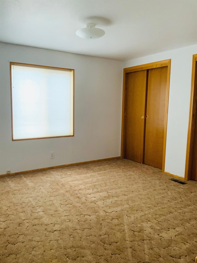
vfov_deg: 61.7
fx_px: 220
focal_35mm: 29
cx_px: 98
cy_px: 132
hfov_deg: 48.2
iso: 250
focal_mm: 3
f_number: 1.8
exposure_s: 1/60
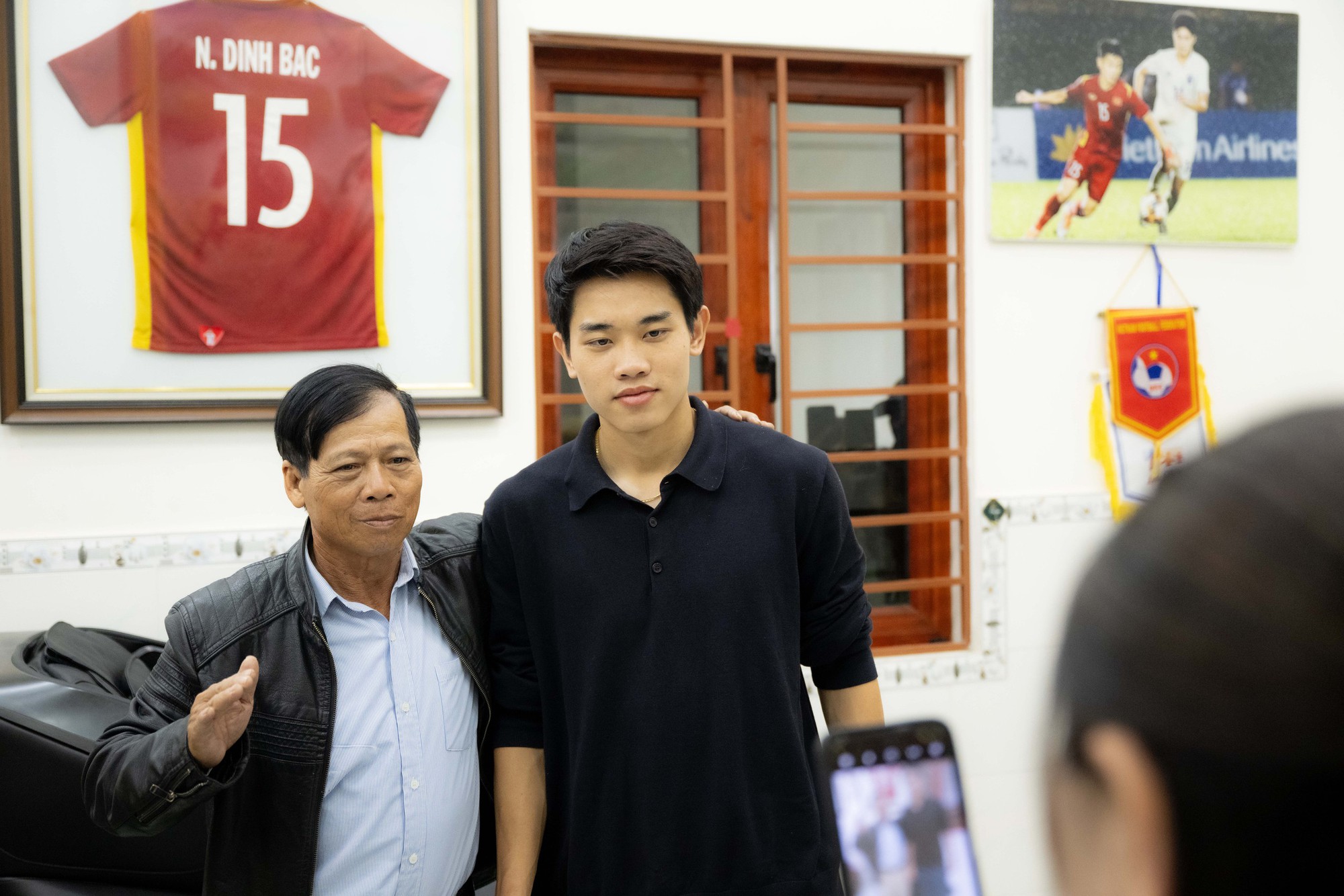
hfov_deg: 48.5
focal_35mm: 40
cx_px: 672
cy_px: 448
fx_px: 1493
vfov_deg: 33.4
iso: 3200
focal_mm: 40
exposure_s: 1/200
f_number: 2.8
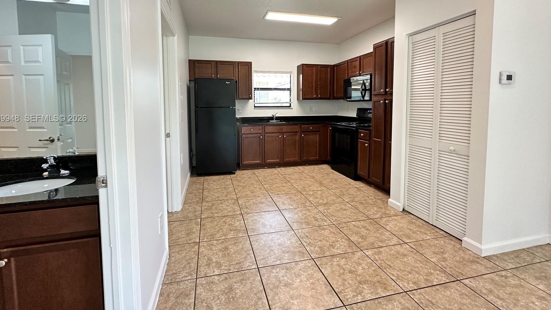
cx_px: 263
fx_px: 234
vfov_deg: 66.2
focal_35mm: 16
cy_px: 119
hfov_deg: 99.3
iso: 250
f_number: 2.2
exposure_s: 1/120
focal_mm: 2.22
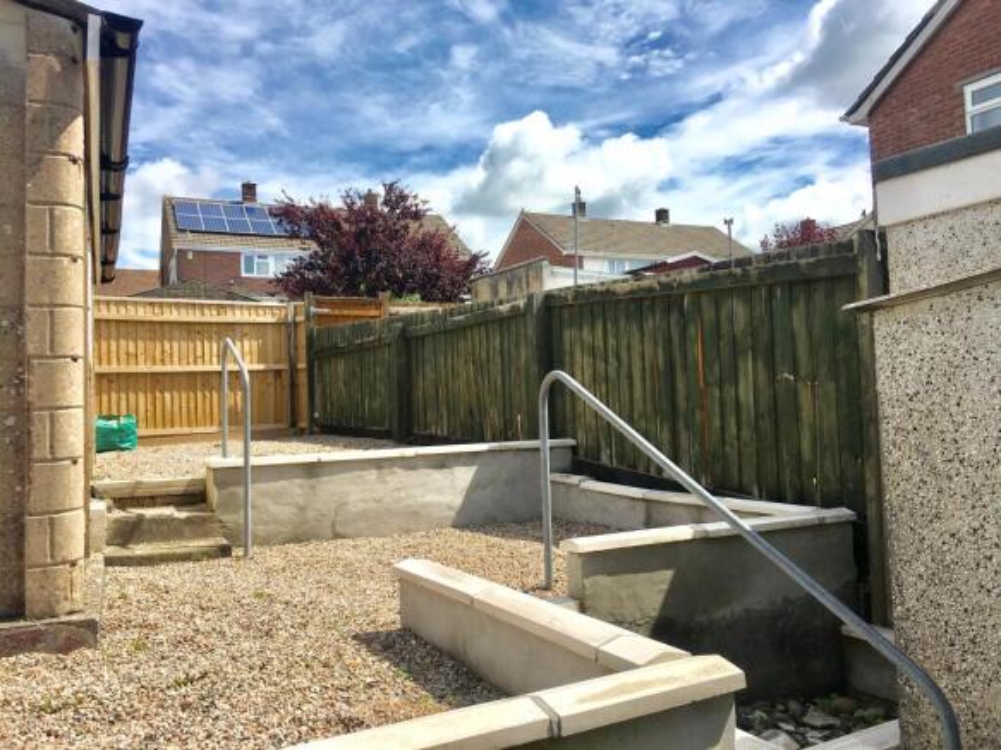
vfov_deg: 48.2
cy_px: 375
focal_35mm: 29
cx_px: 500
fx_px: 838
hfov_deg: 61.7
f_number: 2.2
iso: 25
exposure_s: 1/2404
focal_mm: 4.15
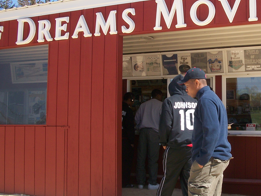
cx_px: 202
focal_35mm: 61
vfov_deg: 24.0
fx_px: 460
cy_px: 82
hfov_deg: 31.0
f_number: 5.6
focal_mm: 6.3
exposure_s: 1/200
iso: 80
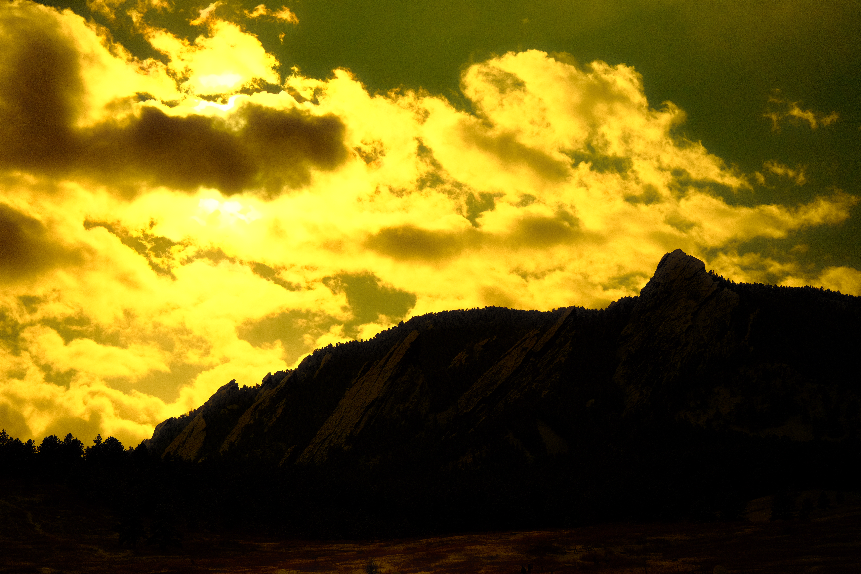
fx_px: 1339
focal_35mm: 56
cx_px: 430
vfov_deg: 24.2
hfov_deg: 35.6
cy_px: 287
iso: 2000
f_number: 4
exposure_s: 1/400
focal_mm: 37.6
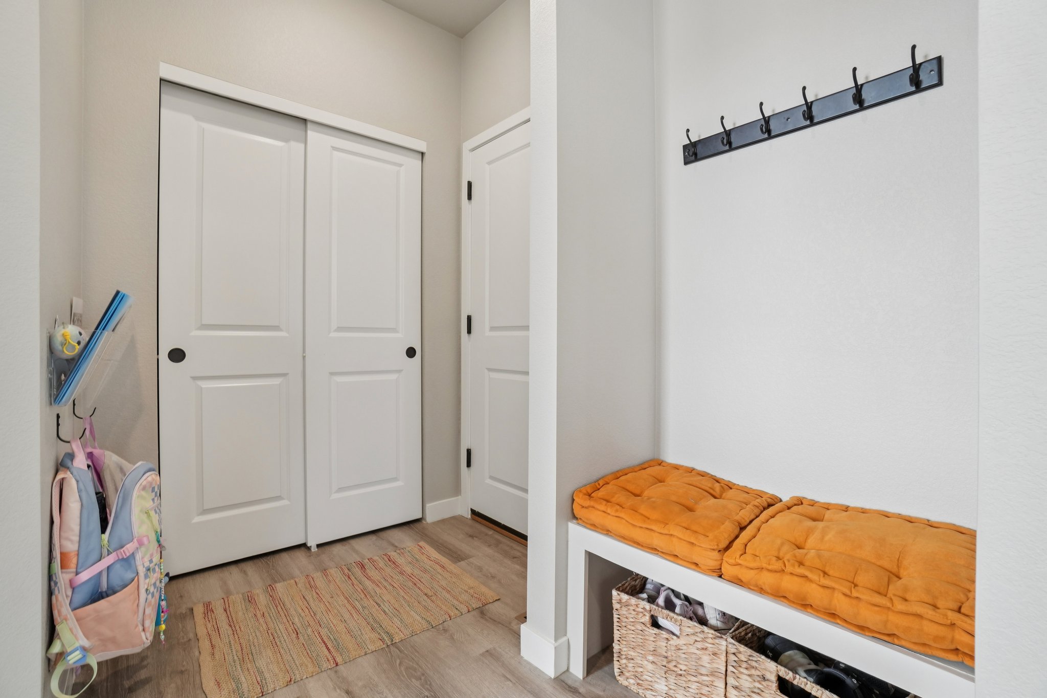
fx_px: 436
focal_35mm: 15
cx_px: 524
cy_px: 349
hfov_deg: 100.4
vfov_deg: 77.3
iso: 400
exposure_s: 1/20
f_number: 8
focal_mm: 10
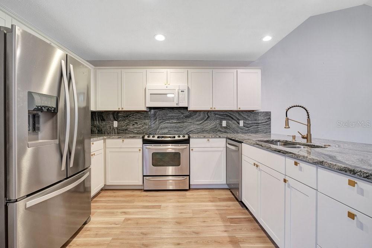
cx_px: 186
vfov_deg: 73.8
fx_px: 165
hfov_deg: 96.7
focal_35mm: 16
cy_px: 124
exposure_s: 1/25
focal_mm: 16
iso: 640
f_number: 7.1
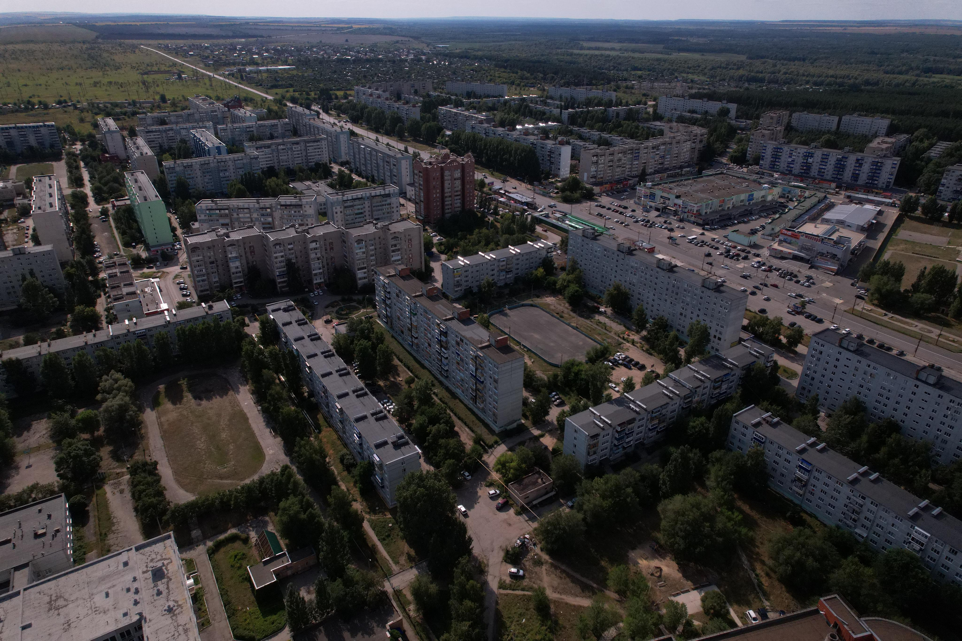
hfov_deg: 78.6
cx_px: 481
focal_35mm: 22
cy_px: 320
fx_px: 588
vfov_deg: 57.2
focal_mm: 8.38
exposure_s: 1/400
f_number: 2.8
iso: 400
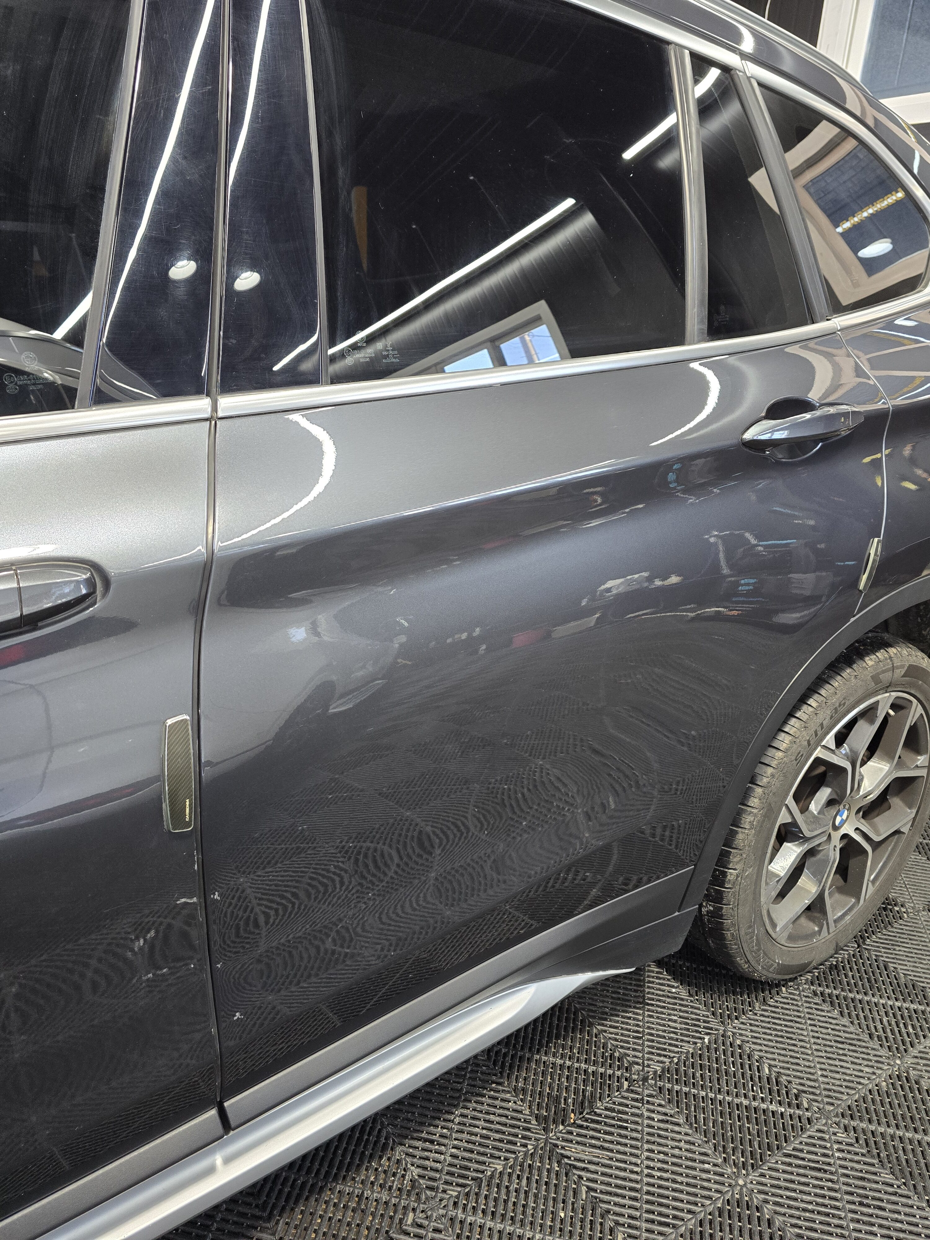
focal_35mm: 23
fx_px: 824
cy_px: 620
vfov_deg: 73.9
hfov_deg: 58.9
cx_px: 465
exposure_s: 1/120
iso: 250
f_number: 1.7
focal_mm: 6.3
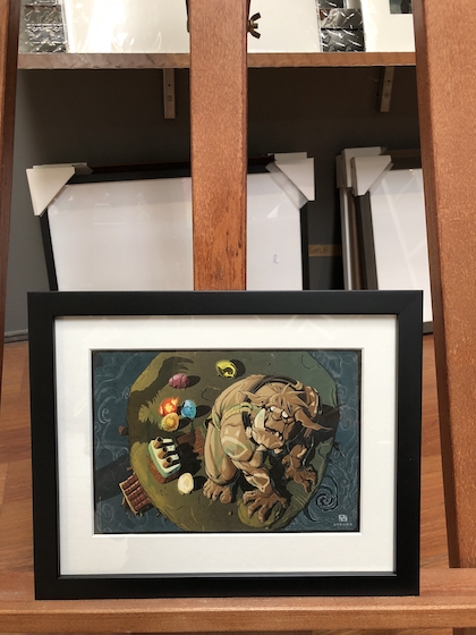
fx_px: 513
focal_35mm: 28
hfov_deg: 49.7
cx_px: 238
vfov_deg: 63.4
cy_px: 318
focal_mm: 4
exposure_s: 1/20
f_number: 1.8
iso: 40
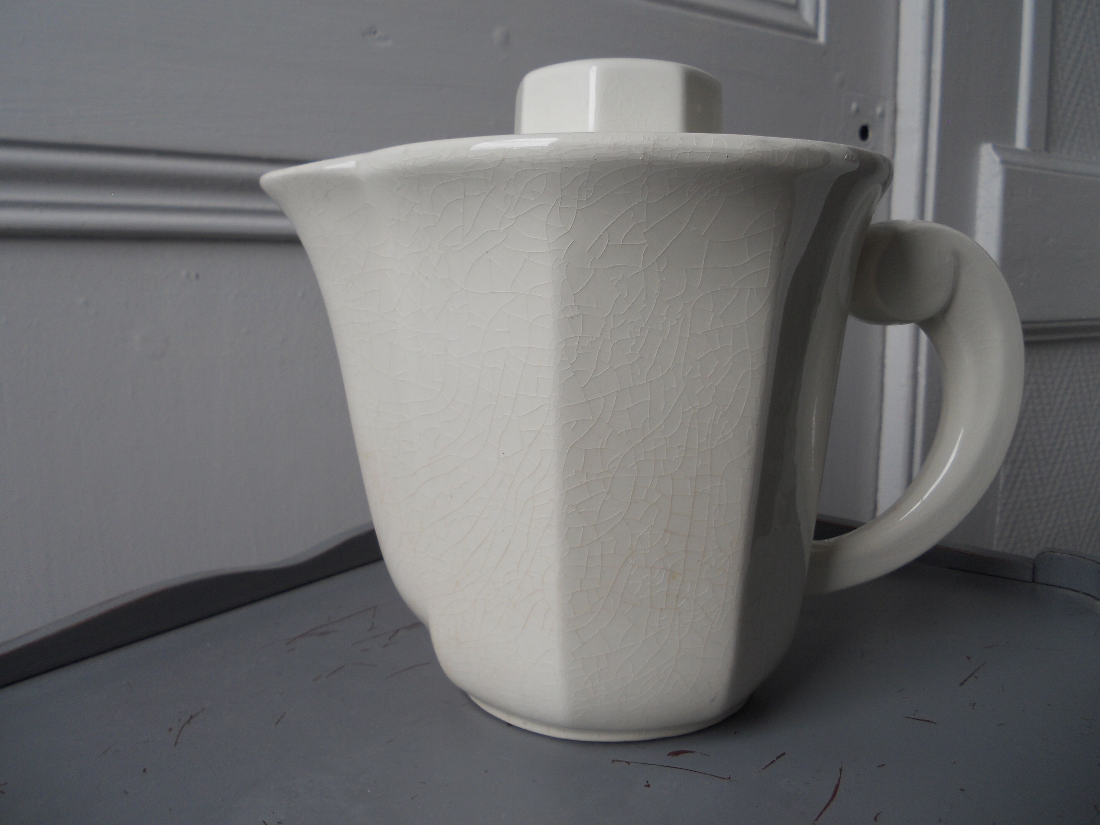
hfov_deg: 61.6
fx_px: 922
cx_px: 533
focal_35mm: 29
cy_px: 399
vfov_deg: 48.2
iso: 80
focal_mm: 4.9
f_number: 3.2
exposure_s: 1/125
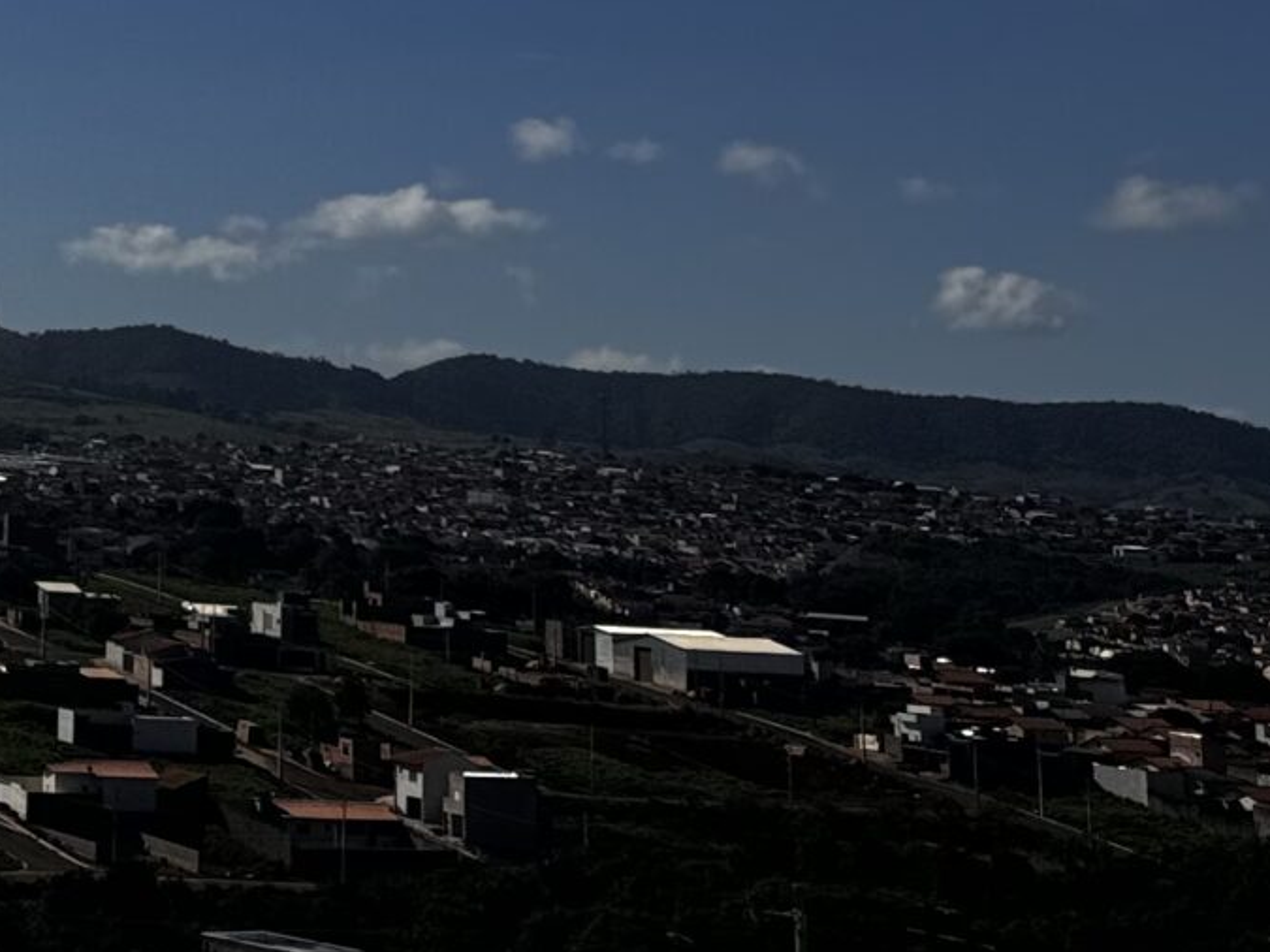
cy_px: -696
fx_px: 3338
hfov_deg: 20.3
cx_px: -222
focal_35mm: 91
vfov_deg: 14.5
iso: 80
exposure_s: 1/15152
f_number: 1.78
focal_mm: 6.76
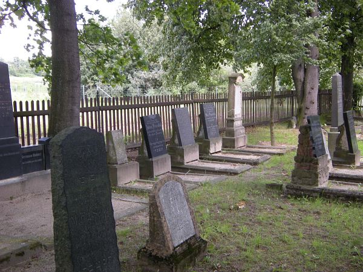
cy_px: 136
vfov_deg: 32.2
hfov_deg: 42.1
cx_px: 182
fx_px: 472
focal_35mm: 45
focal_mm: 7.5
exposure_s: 1/55.7
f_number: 3.5
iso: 68
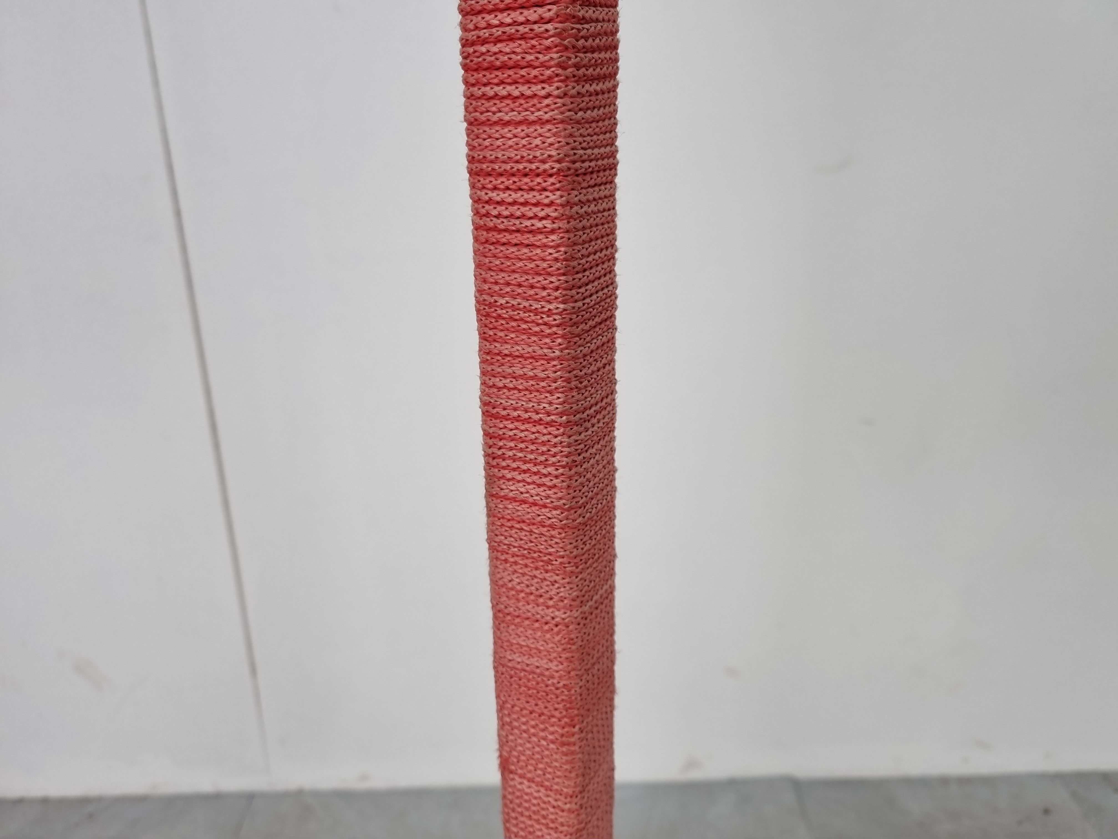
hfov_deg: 67.3
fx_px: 840
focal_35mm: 26
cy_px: 420
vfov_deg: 53.1
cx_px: 559
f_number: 1.8
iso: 64
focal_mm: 5.4
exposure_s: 1/100
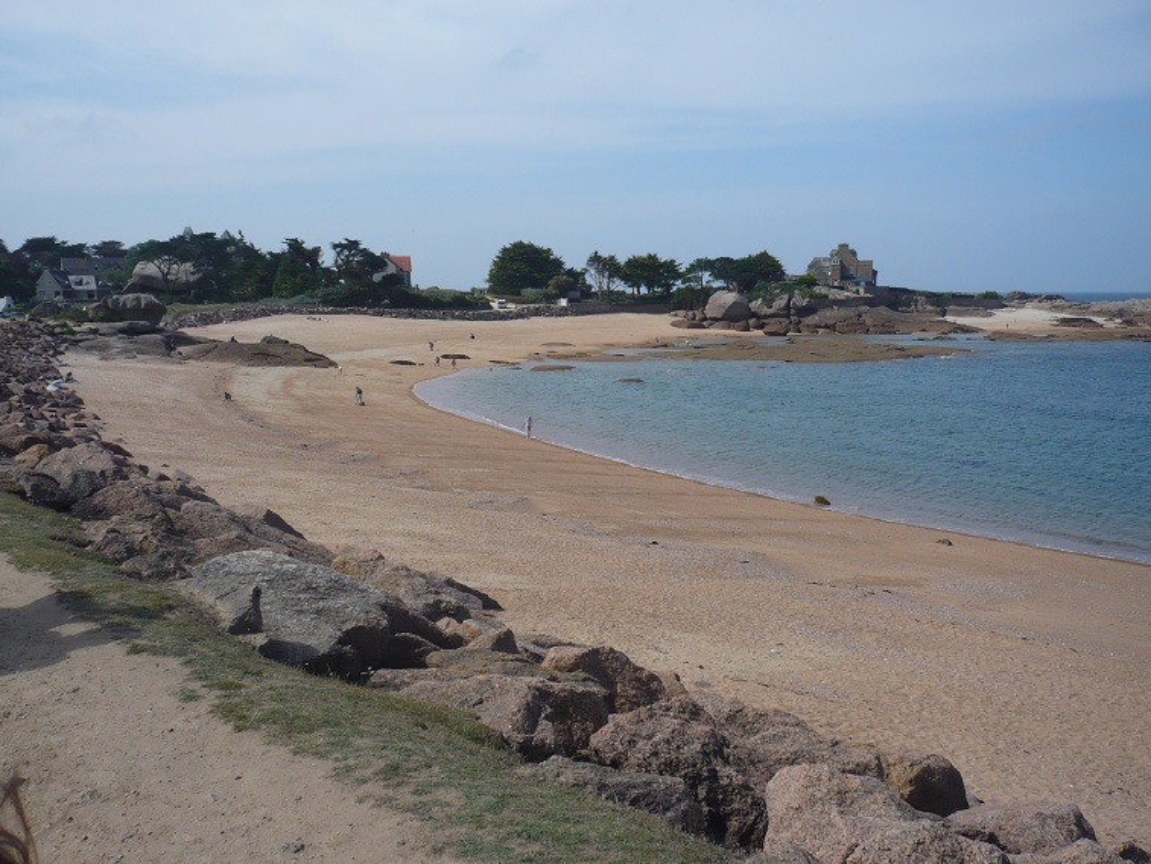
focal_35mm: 37
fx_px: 1230
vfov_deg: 38.7
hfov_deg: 50.1
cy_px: 441
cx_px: 556
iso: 100
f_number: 8
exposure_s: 1/400
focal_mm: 5.8
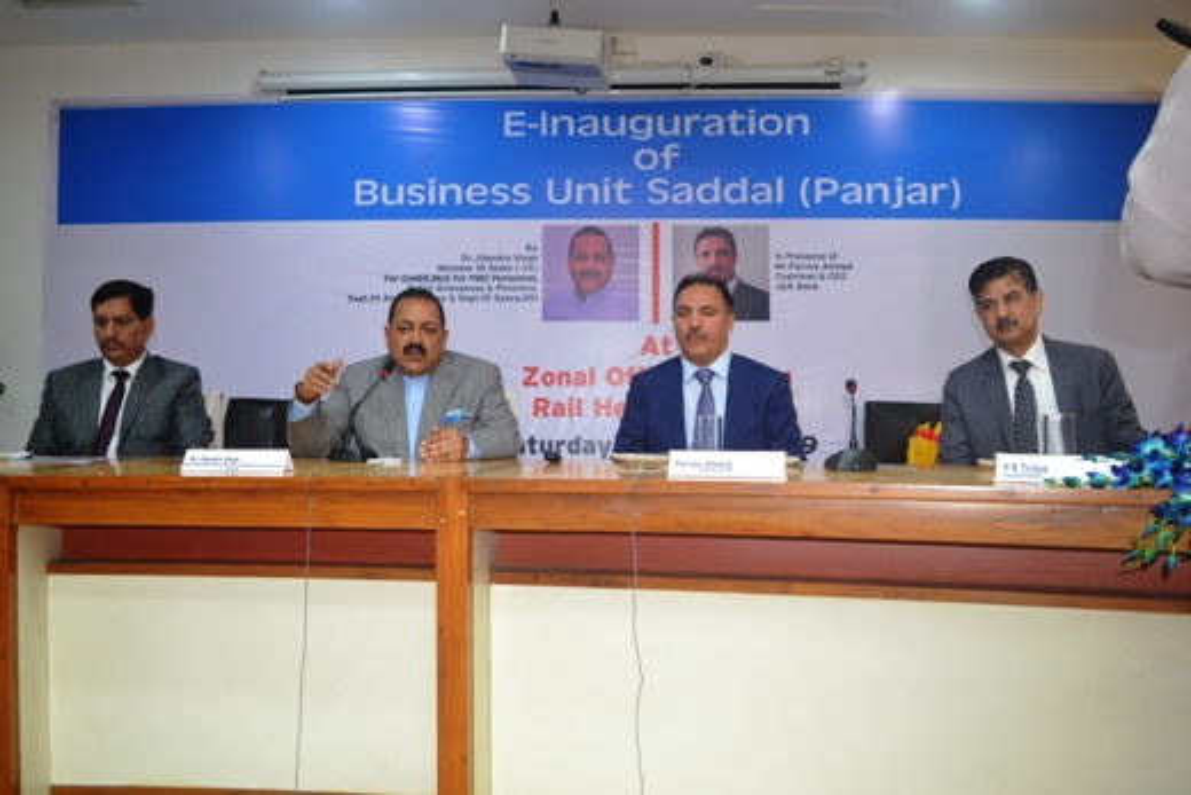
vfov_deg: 43.6
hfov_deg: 61.9
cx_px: 596
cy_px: 398
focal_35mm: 30
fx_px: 993
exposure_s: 1/60
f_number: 3.8
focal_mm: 20
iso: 1100
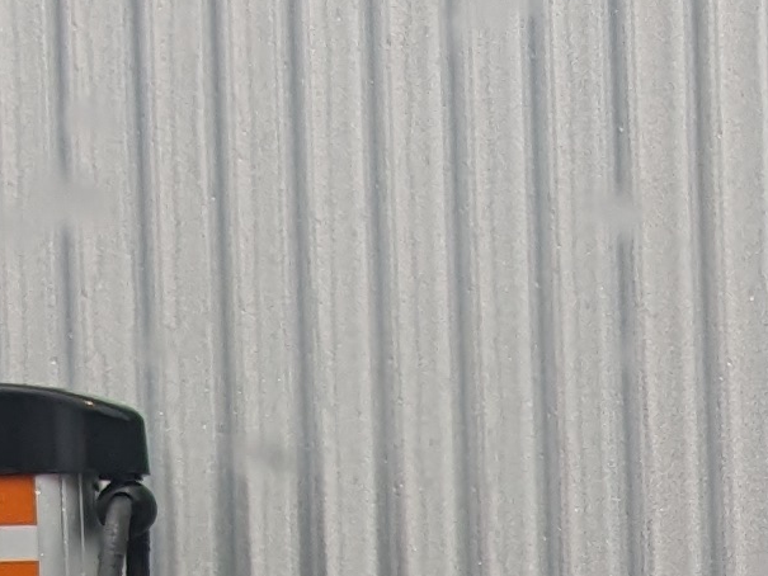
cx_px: 1495
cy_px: 971
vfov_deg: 8.0
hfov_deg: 10.2
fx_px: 3994
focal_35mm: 180
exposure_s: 1/339
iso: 58
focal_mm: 4.38
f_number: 1.73
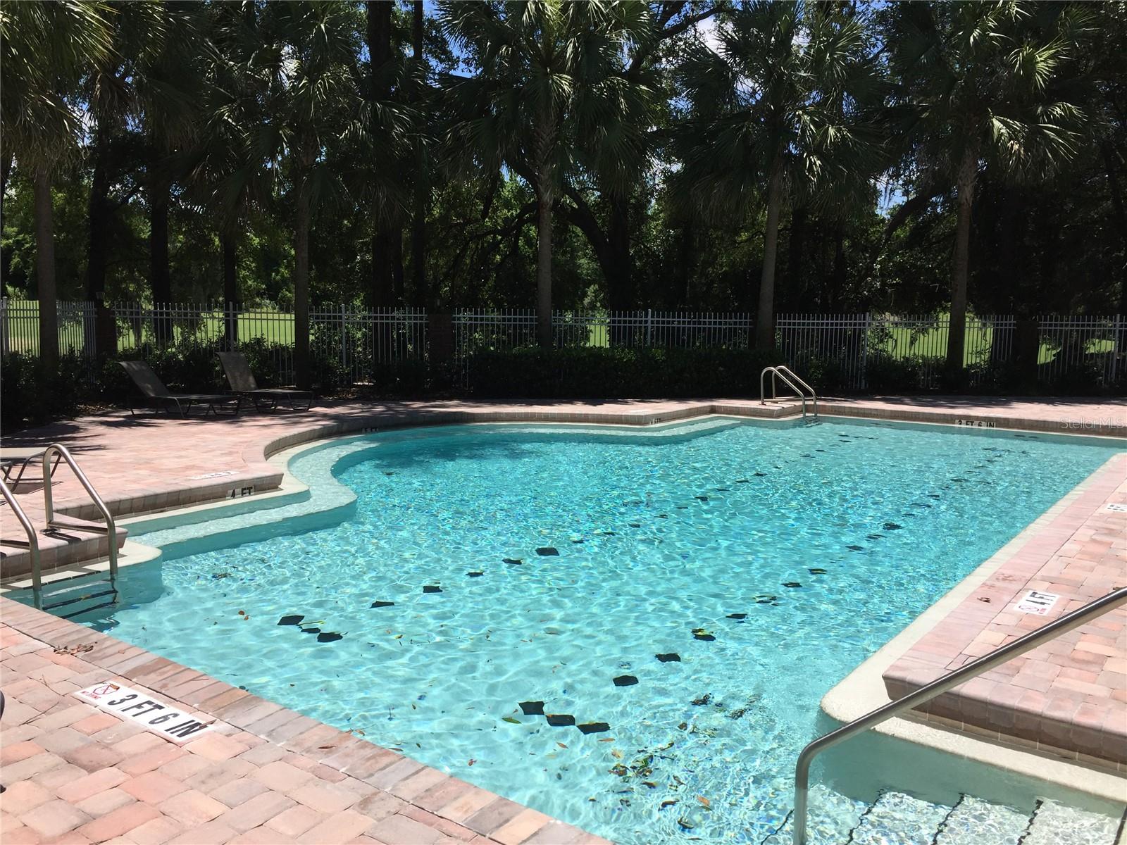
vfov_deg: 48.2
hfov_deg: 61.7
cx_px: 564
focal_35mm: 29
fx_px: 944
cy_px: 422
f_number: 2.2
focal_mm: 4.15
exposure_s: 1/2198
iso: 32
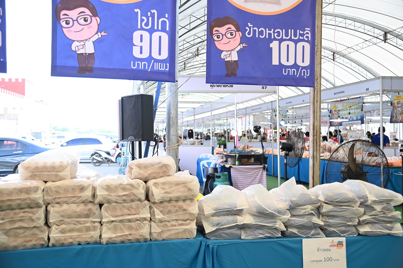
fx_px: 425
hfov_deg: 50.7
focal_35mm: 38
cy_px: 134
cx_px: 202
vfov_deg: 35.0
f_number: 4
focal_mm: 38
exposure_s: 1/200
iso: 320
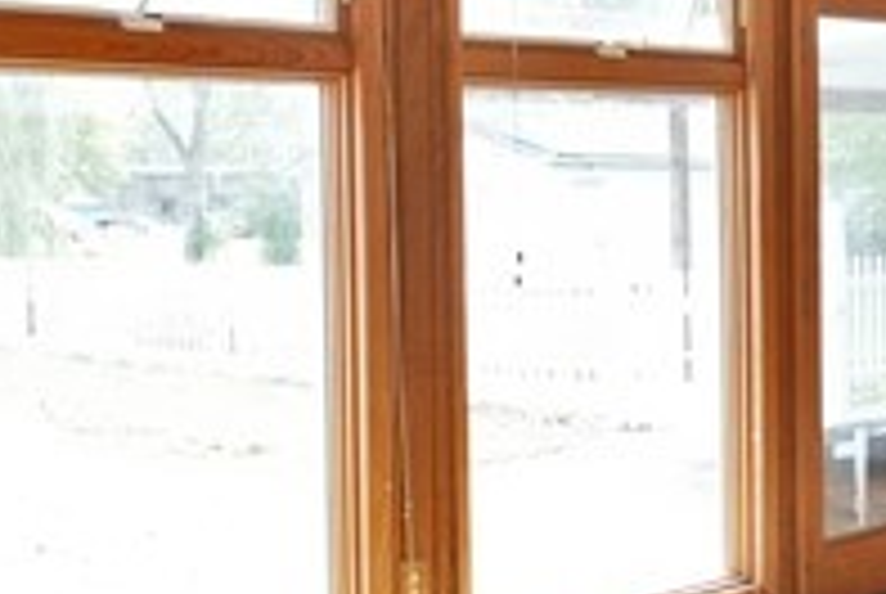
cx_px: 337
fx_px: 1627
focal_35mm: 66
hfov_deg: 30.4
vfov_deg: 20.7
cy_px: 252
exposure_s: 1/160
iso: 2000
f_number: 4.5
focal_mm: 12
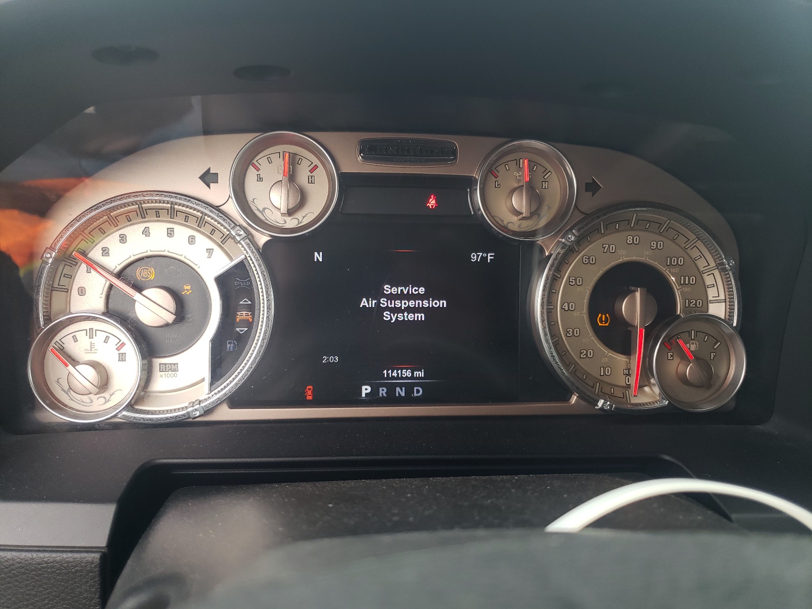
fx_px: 610
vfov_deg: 53.1
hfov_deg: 67.3
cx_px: 406
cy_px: 304
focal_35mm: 26
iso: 60
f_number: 1.5
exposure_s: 1/120
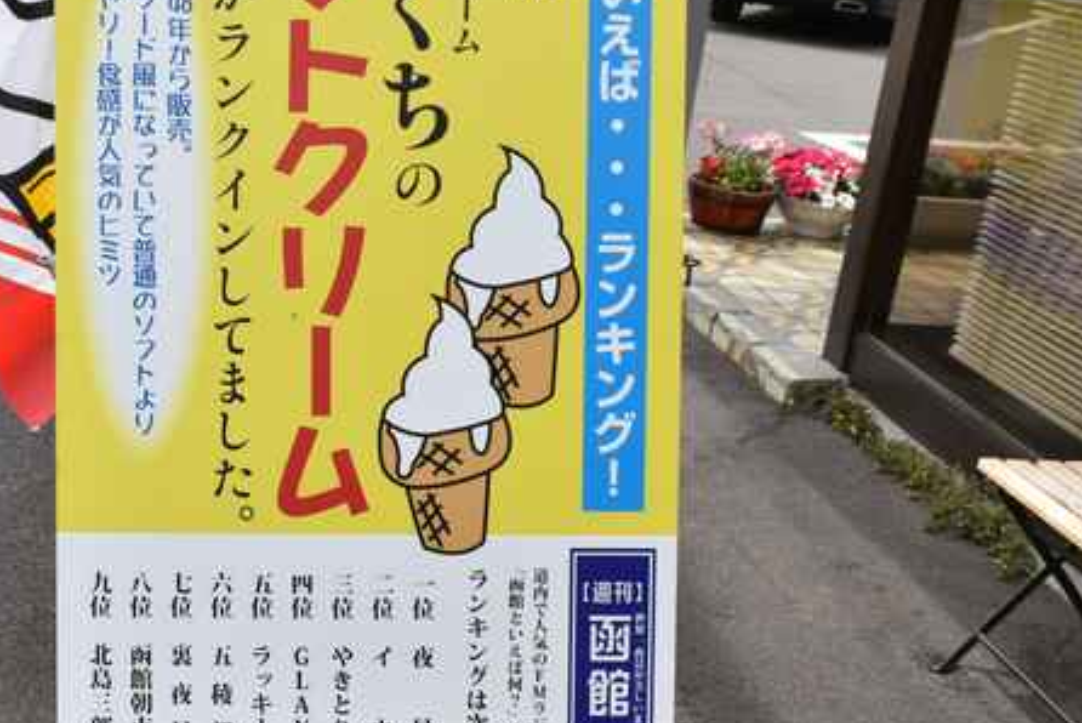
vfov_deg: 29.2
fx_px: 1383
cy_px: 307
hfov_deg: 41.9
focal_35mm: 46
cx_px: 318
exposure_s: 1/200
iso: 100
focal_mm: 18
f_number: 7.1
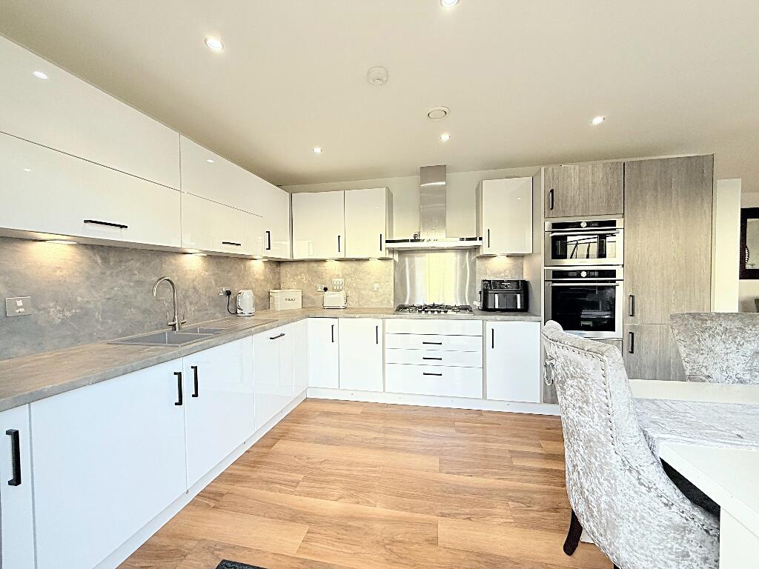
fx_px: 307
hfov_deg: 102.1
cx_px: 380
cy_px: 284
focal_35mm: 14
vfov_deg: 85.7
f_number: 2.2
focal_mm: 2.22
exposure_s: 1/99
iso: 125
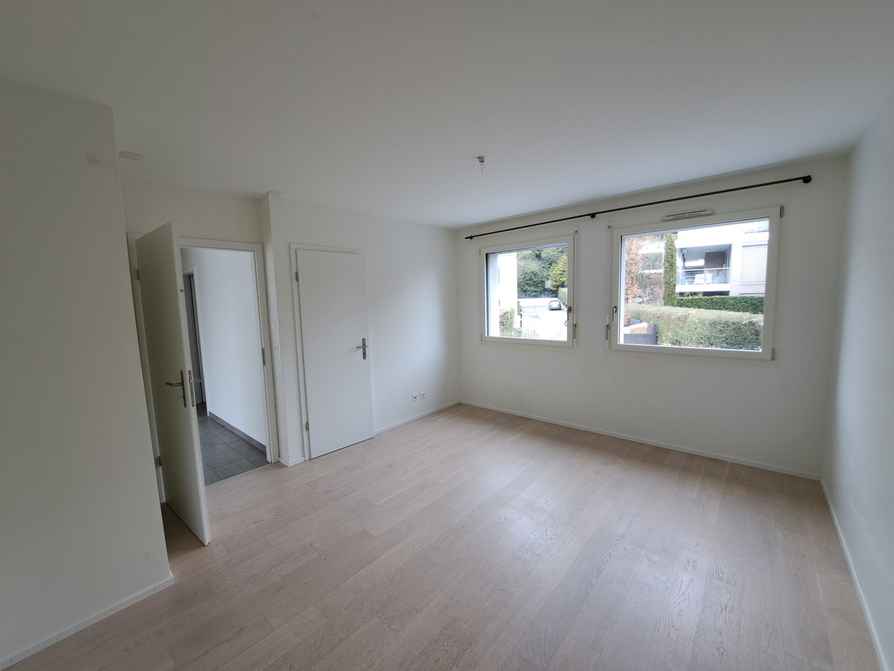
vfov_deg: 89.9
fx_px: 336
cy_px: 336
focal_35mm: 13
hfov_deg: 106.2
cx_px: 447
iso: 50
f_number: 2.2
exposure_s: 1/50
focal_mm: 1.74
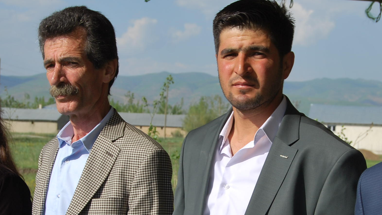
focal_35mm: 110
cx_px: 220
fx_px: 1114
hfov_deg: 19.4
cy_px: 198
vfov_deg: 10.9
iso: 100
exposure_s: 1/320
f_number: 9
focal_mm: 38
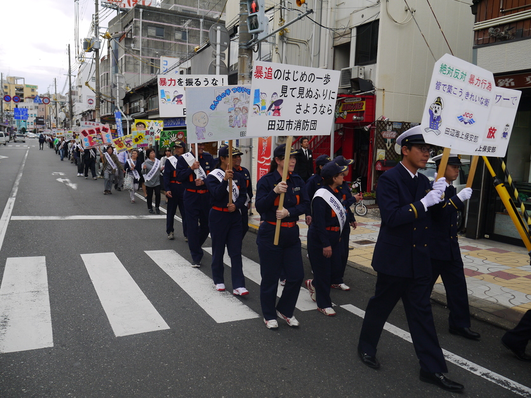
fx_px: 430
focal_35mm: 28
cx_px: 266
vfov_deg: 49.7
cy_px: 199
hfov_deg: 63.4
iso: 160
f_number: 5.6
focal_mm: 14
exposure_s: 1/250
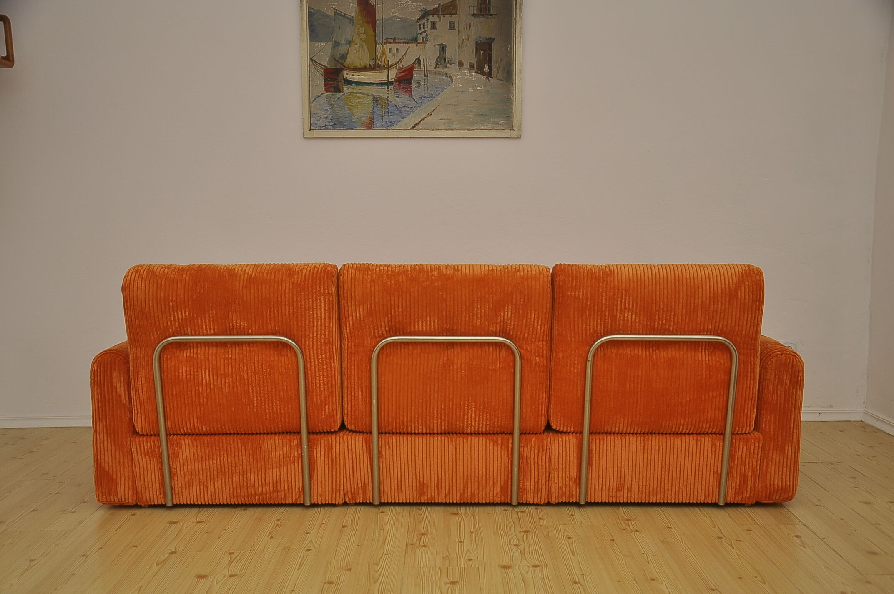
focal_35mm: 38
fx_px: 930
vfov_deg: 35.4
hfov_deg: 51.3
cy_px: 297
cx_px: 447
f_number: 5
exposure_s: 1/200
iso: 200
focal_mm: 25
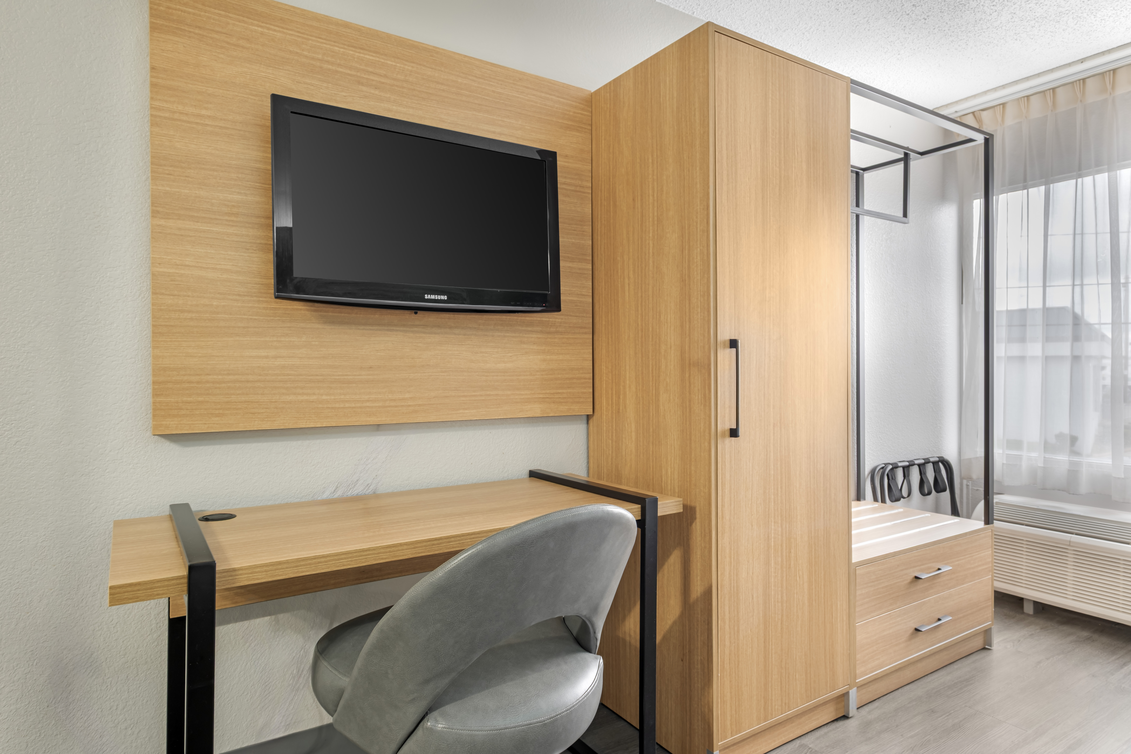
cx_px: 566
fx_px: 597
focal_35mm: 19
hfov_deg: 86.9
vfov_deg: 64.6
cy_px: 377
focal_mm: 12.6
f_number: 8
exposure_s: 1/10
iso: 125
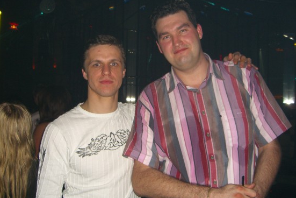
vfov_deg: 31.2
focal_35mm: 43
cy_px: 93
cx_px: 150
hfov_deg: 45.4
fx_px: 354
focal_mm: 7.9
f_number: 2.8
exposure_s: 1/60
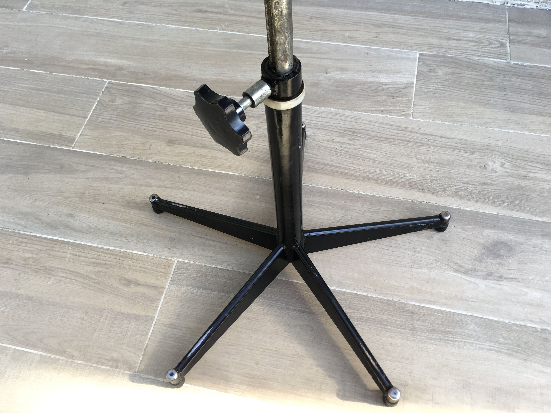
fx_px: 462
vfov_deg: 48.2
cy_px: 206
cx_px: 276
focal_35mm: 29
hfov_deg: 61.7
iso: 25
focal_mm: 4.15
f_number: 2.2
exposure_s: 1/100
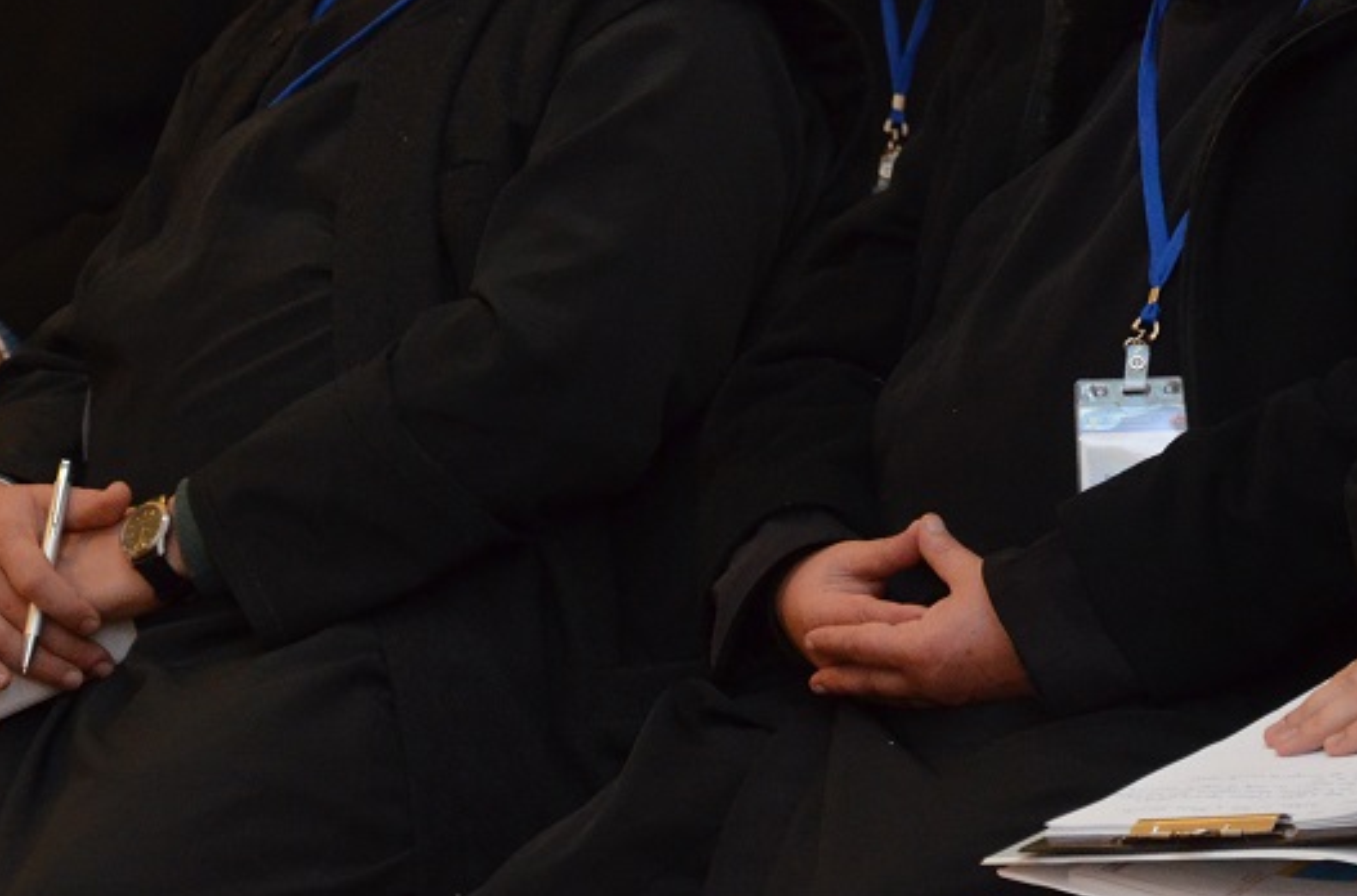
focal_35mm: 335
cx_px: 901
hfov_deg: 6.2
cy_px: 147
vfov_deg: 4.1
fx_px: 12590
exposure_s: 1/60
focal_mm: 98
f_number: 5.6
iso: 2000
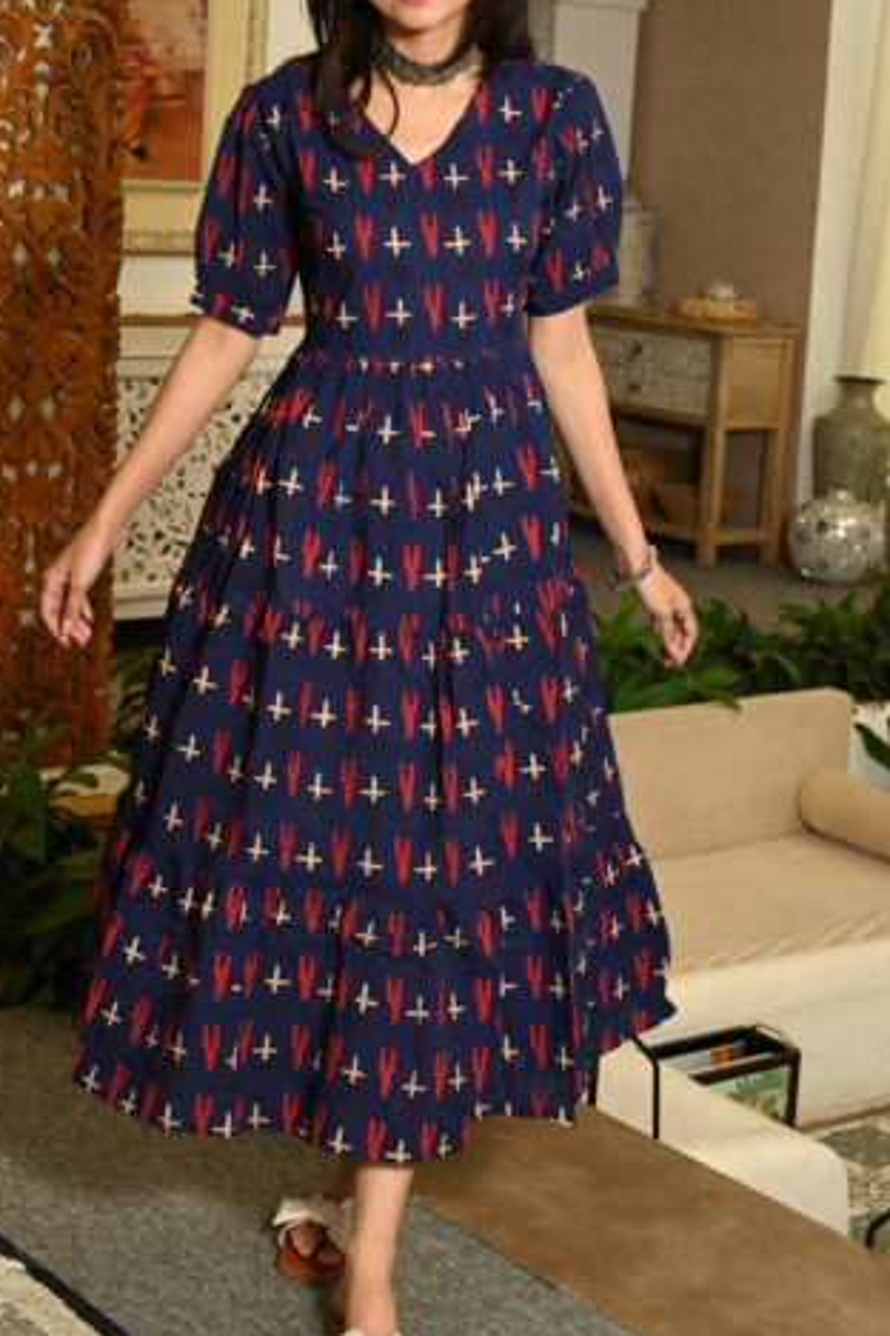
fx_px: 2410
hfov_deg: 20.9
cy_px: 528
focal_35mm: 65
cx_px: 485
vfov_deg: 30.9
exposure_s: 1/160
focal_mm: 45
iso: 640
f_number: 6.3
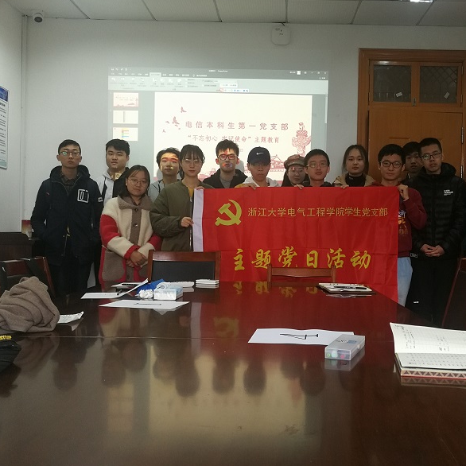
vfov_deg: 47.2
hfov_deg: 46.9
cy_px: 231
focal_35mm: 35
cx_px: 285
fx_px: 533
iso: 125
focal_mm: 3.95
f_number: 2.2
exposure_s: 1/33.3
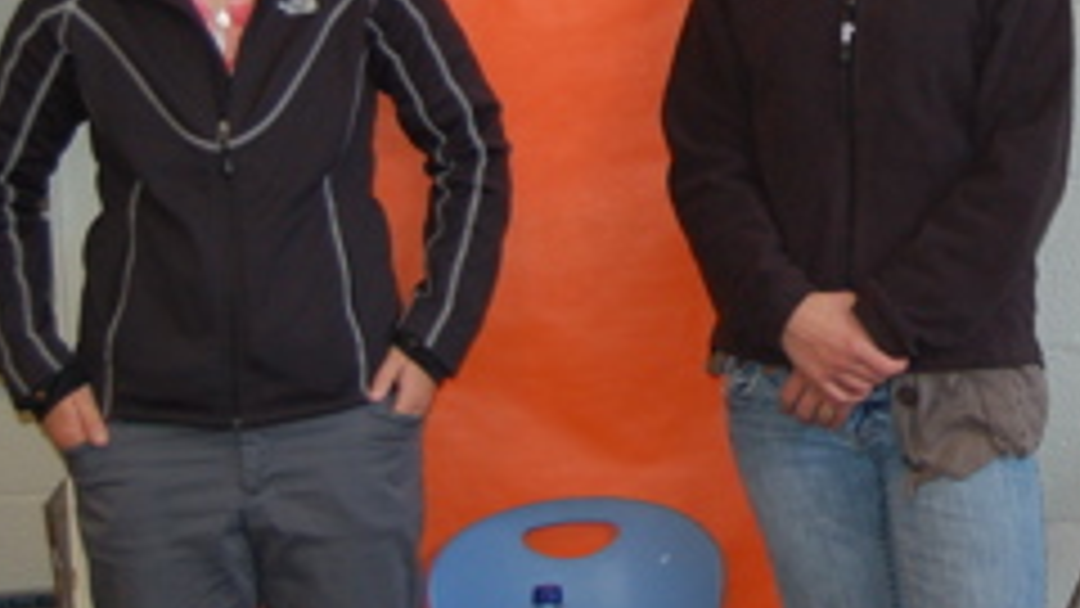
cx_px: 1071
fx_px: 3121
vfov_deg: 10.9
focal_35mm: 109
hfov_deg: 19.1
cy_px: -106
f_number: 4
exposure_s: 1/60
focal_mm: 26
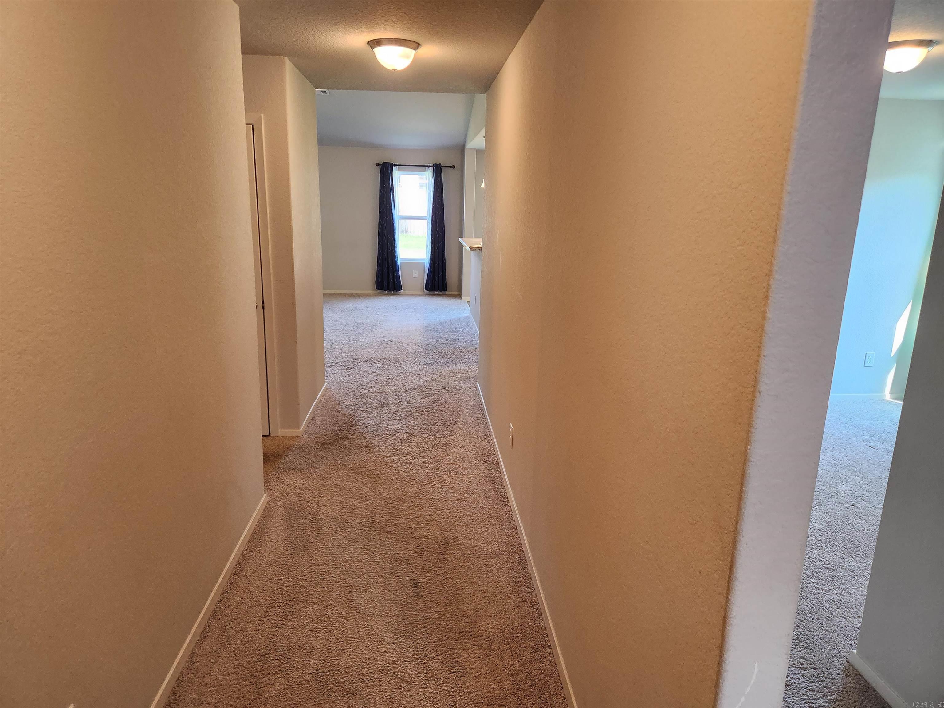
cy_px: 354
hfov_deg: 73.9
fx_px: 627
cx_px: 472
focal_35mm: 23
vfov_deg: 58.9
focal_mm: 5.4
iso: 200
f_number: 1.8
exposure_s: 1/120
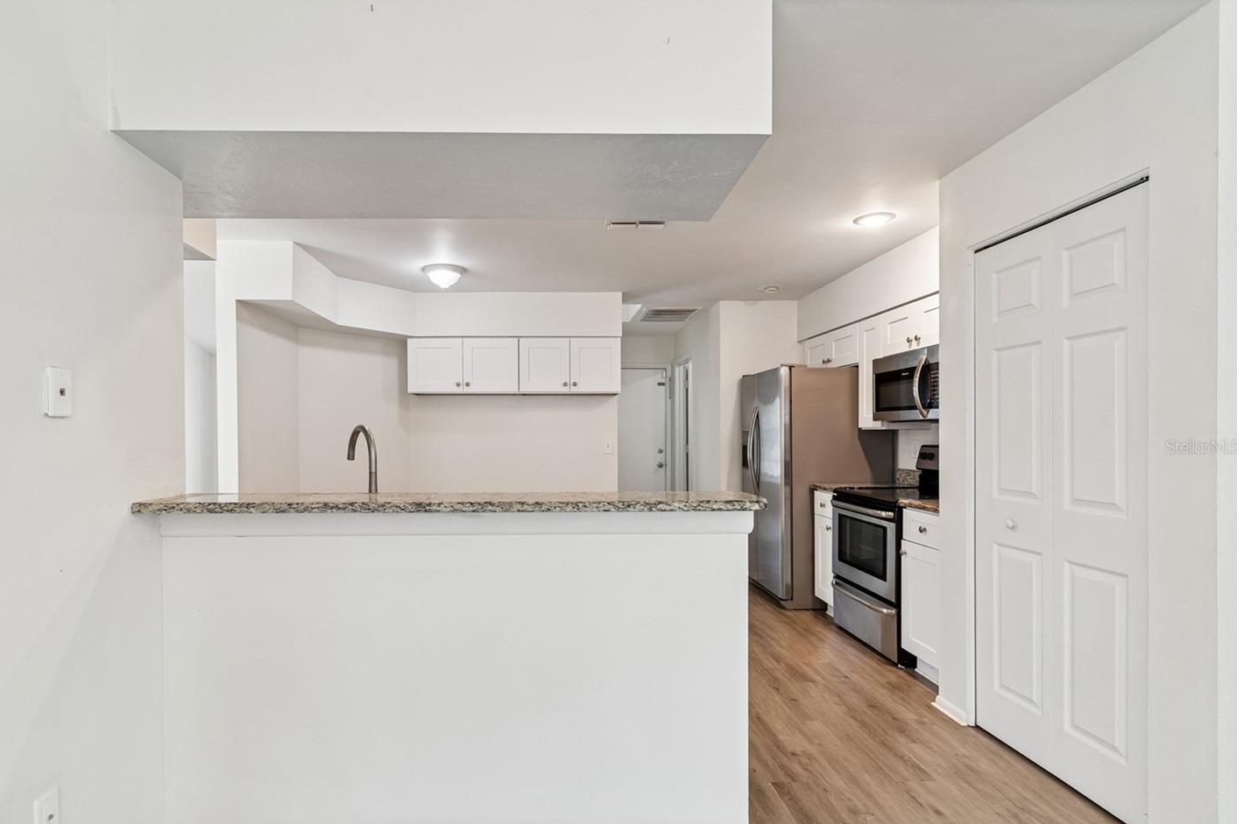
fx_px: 584
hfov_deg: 92.8
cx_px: 543
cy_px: 447
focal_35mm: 17
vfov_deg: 70.3
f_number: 7.1
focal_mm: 10
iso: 100
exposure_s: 1/15
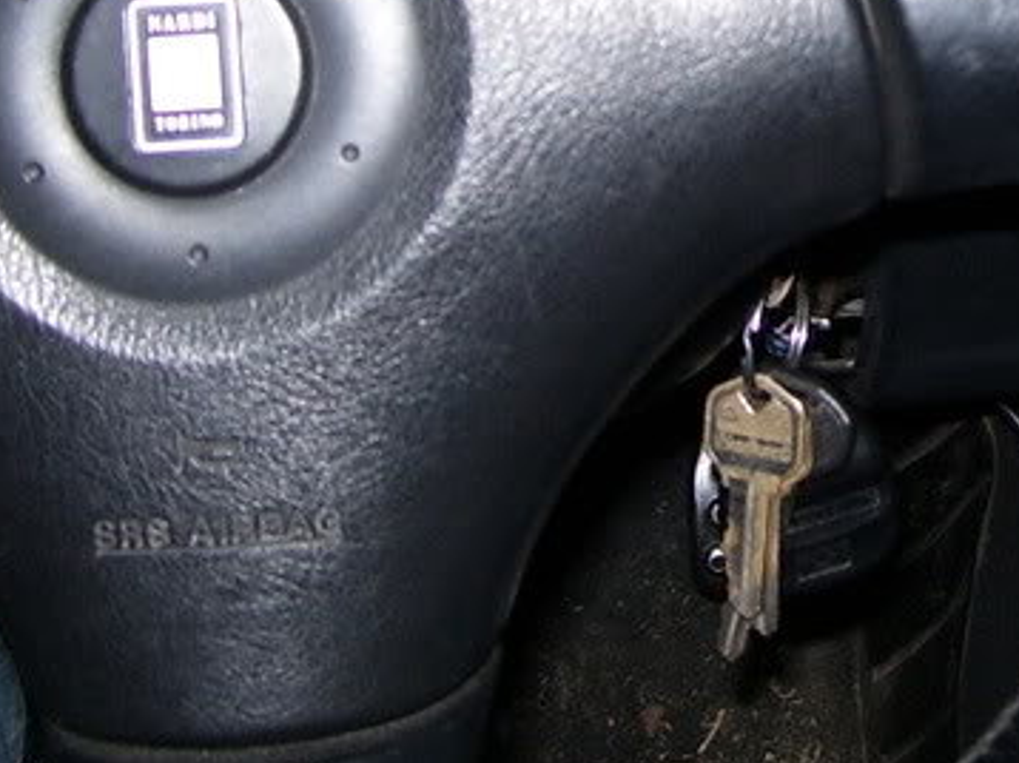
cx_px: 880
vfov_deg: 14.0
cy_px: -134
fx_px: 3030
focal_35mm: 103
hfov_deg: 18.8
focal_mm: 6
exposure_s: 1/60
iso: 80
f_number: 2.7
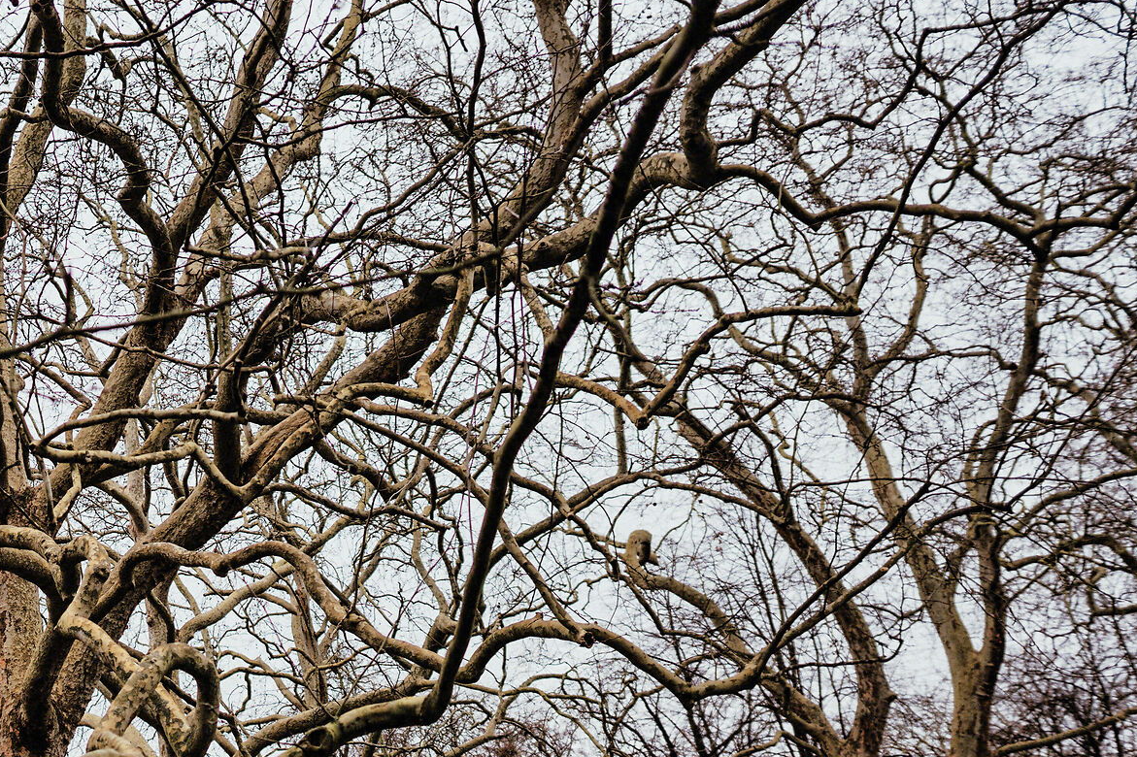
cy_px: 563
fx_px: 1294
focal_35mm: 41
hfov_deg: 42.3
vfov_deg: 32.0
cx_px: 54
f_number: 1.4
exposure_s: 1/2000
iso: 100
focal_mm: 20
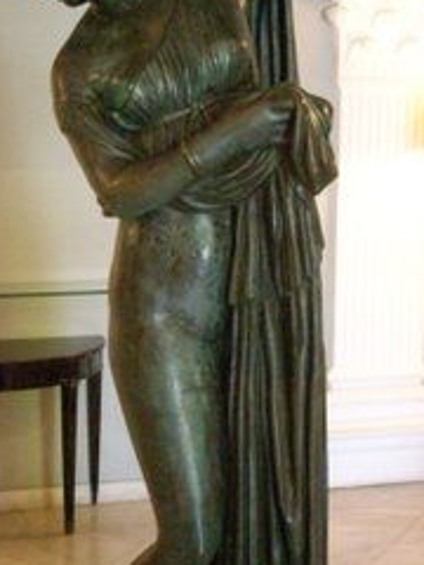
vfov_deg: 26.3
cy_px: 275
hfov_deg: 19.9
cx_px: 170
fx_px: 1209
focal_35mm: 74
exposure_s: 1/16.4
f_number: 2.8
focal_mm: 6.2
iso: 800
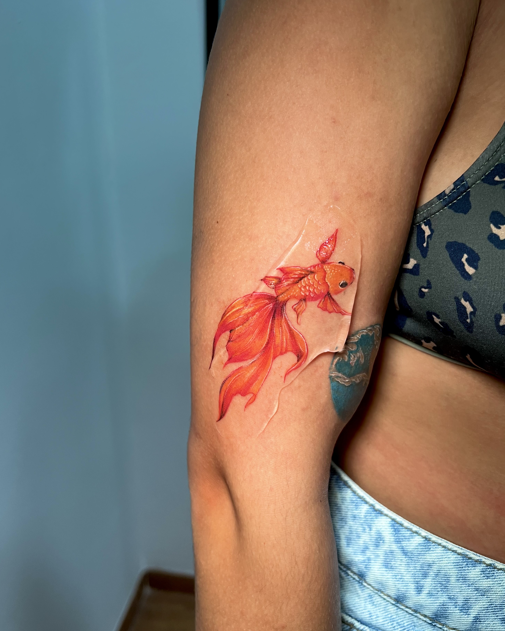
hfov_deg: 51.5
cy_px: 334
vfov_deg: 62.2
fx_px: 523
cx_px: 245
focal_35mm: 28
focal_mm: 5.7
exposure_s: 1/50
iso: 80
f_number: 1.5
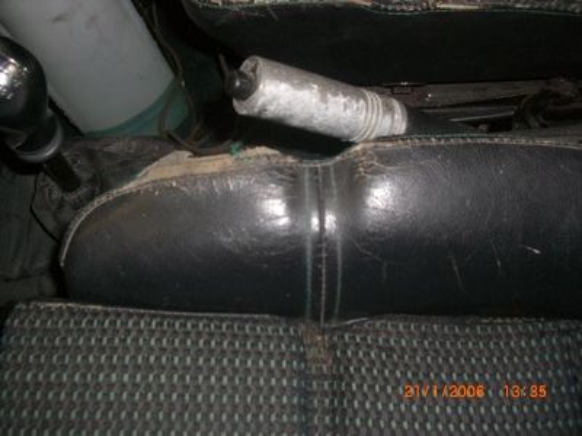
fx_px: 639
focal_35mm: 38
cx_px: 291
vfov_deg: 37.7
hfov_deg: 49.0
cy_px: 218
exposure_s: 1/60
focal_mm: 7.9
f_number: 2.8
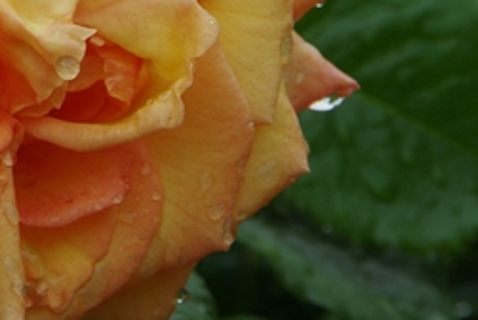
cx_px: -118
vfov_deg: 4.2
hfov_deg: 6.3
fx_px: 4294
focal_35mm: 323
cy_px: -139
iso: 200
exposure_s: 1/125
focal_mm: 53
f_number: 11
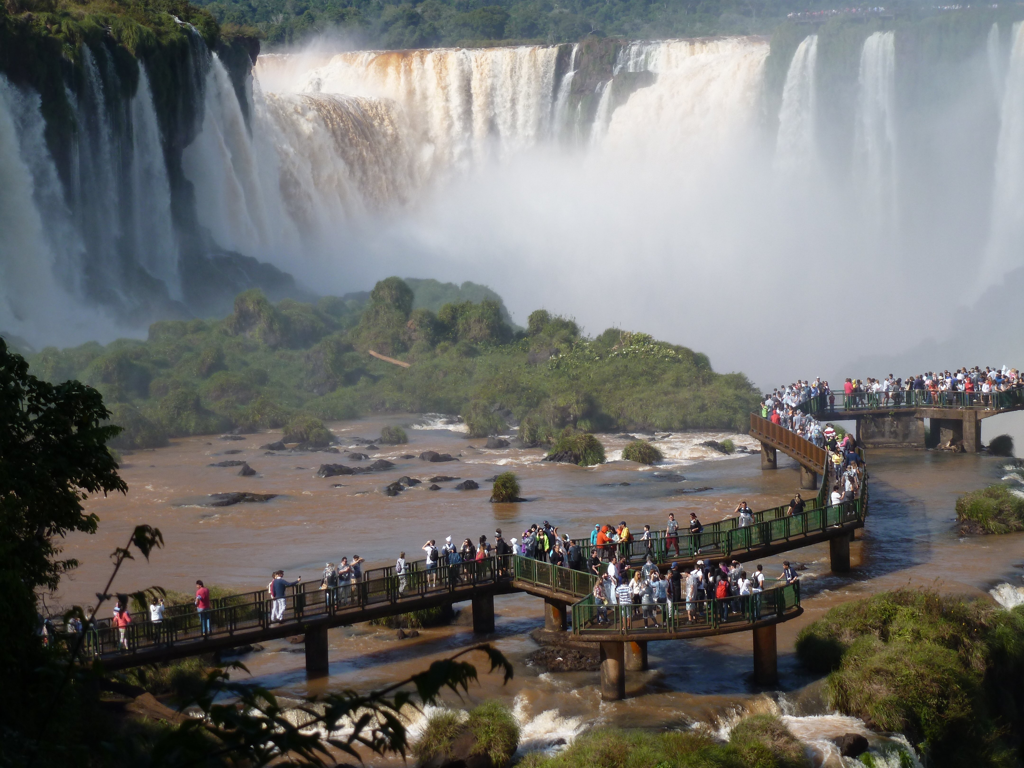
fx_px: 3076
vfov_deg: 14.2
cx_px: 512
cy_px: 384
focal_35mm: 104
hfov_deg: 18.9
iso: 100
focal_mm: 18.7
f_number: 5
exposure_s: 1/400
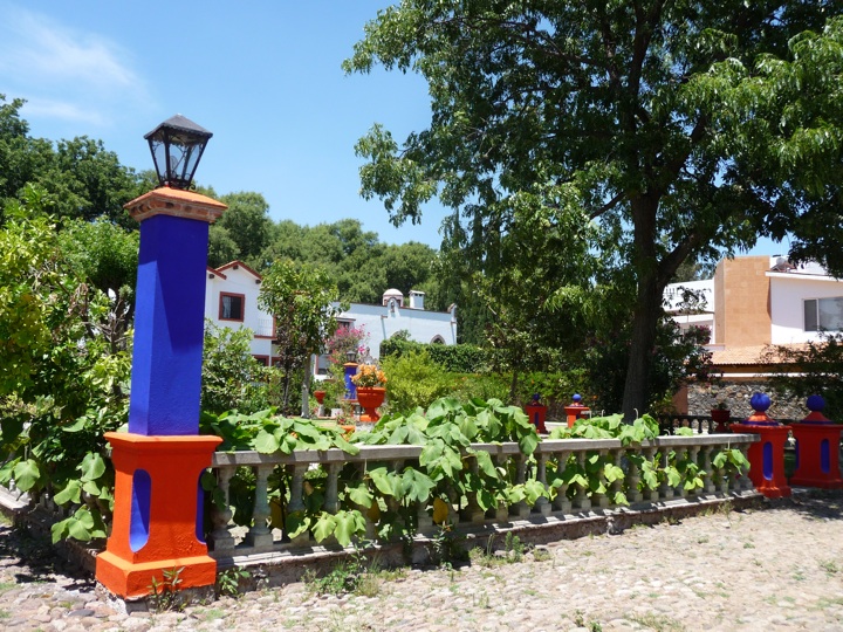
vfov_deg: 44.2
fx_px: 779
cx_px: 422
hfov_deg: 56.8
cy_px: 316
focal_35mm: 32
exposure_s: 1/500
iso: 100
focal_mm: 5.3
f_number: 3.5
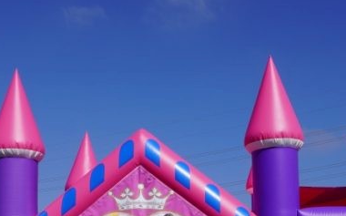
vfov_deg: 18.4
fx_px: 622
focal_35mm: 66
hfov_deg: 31.1
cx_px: 179
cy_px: 273
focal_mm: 16
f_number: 10
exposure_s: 1/320
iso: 100
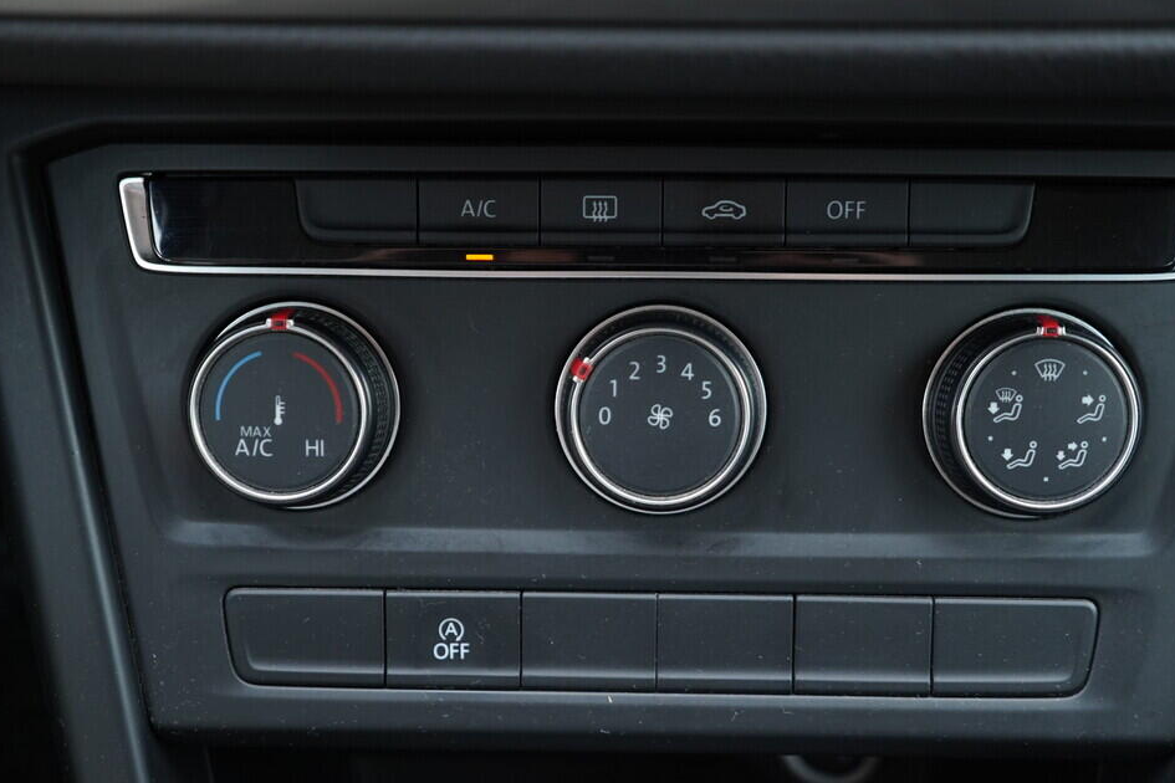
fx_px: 1273
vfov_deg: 34.2
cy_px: 402
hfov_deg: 49.5
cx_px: 625
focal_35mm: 39
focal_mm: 24
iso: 500
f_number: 2.8
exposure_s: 1/40
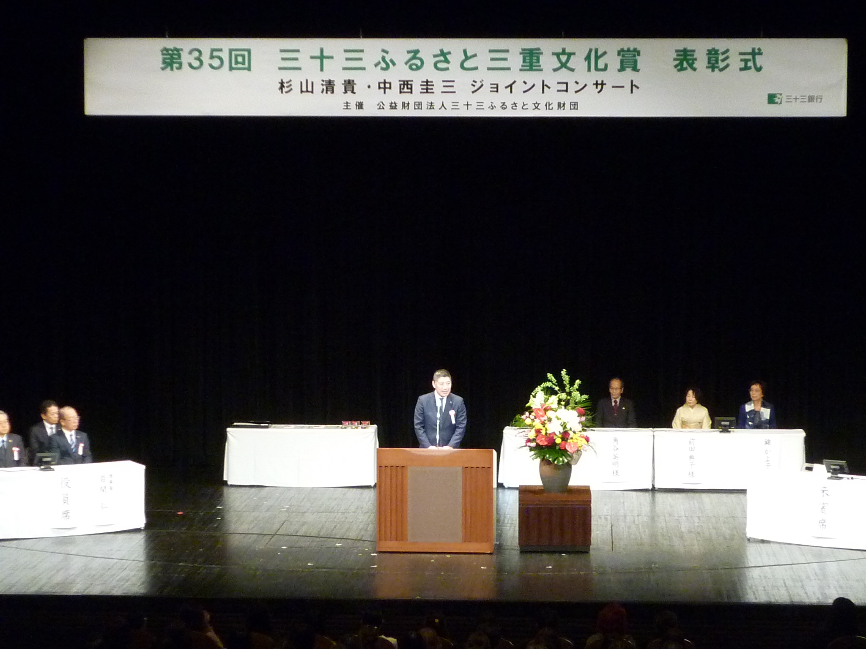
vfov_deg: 14.0
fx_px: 2652
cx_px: 433
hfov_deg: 18.5
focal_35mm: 106
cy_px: 324
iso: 400
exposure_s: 1/30
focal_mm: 9.9
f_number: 3.6
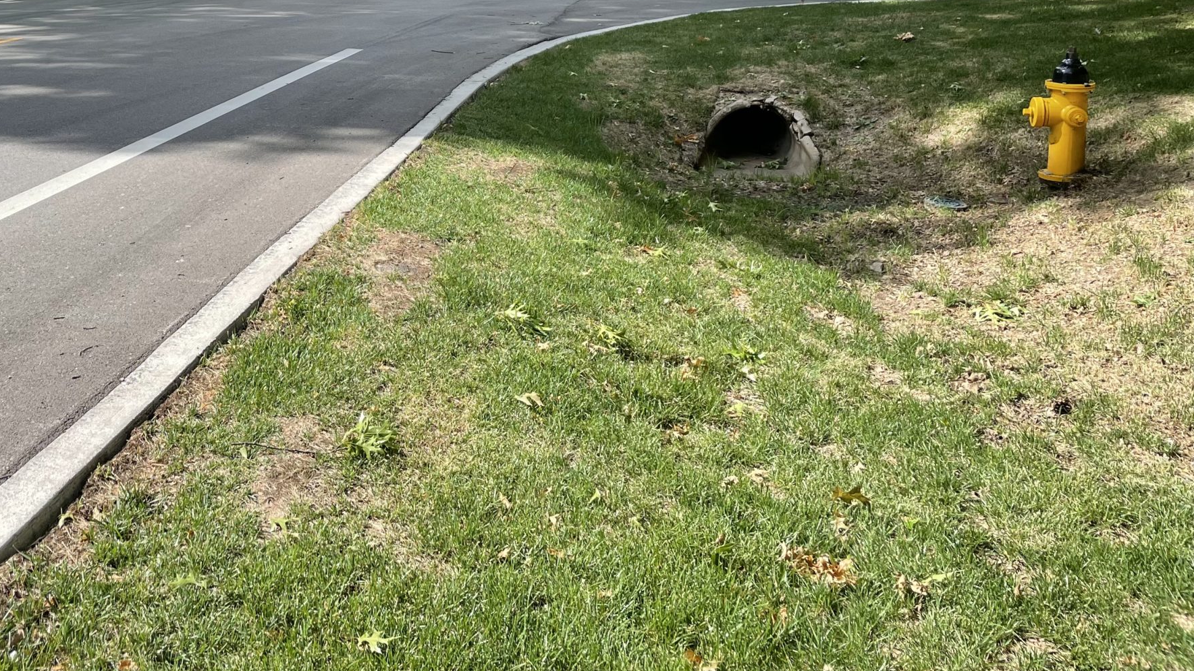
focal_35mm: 41
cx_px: 331
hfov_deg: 47.9
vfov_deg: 28.0
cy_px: 80
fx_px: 1298
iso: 32
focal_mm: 4.2
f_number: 1.6
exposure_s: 1/1490
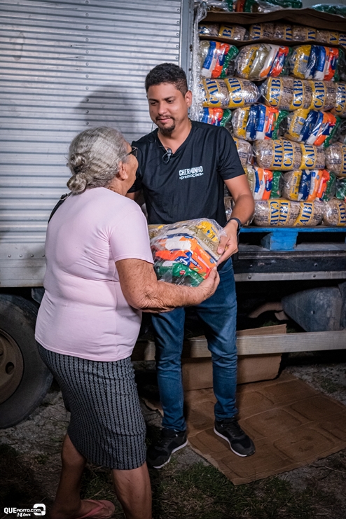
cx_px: 173
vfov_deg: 53.1
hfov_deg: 36.9
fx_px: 519
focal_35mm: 36
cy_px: 260
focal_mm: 24
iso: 2500
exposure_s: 1/640
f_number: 2.5
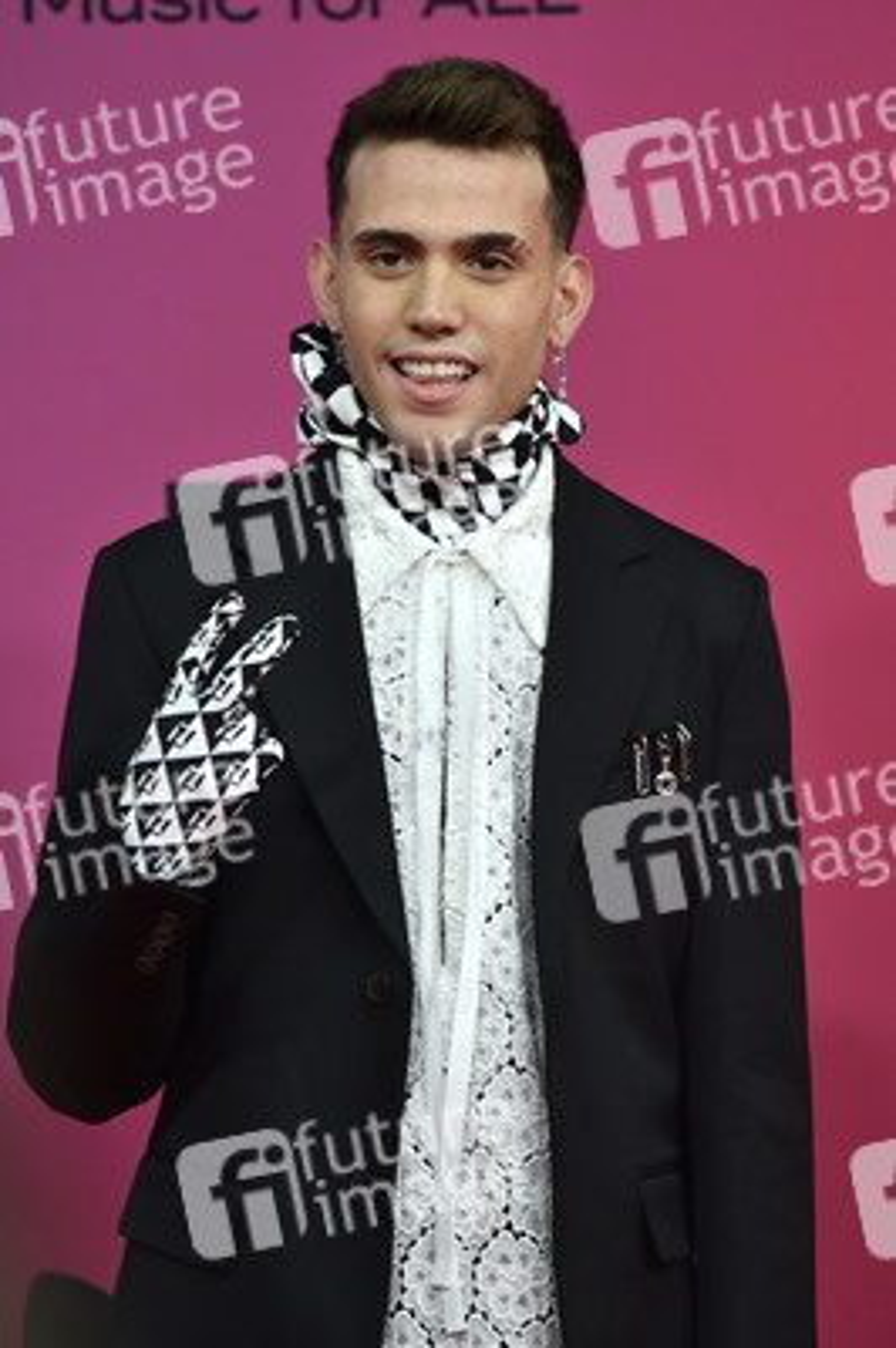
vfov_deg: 10.3
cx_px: 448
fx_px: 7479
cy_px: 674
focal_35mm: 200
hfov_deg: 6.9
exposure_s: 1/250
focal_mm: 200
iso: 2000
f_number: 5.6
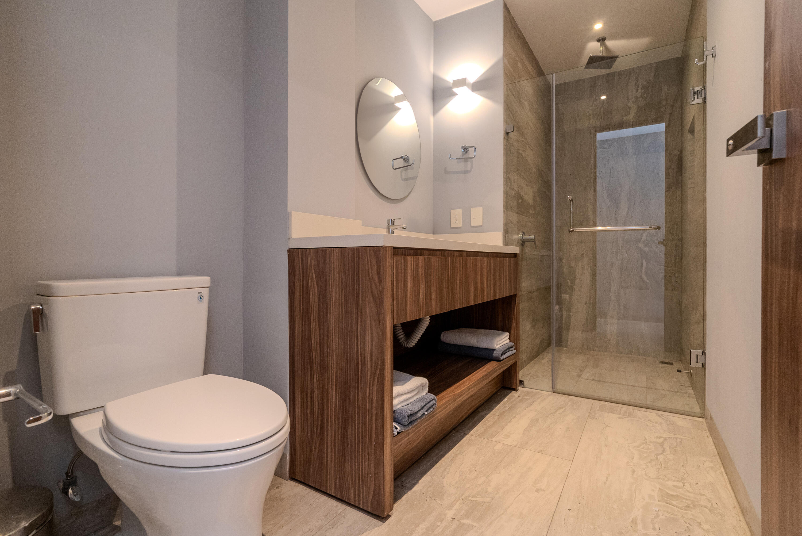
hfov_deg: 96.7
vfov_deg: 73.8
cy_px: 268
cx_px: 401
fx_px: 357
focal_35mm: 16
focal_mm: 16
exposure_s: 1/40
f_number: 9
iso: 4000
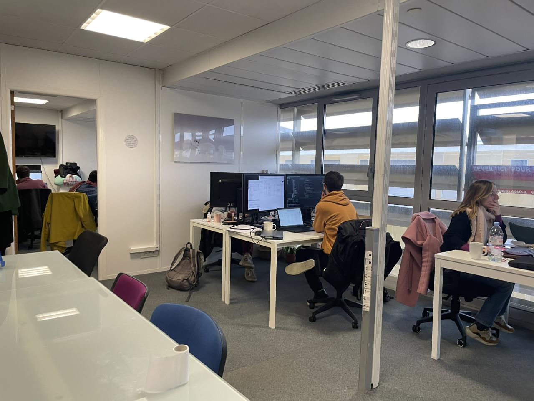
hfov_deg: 67.3
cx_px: 267
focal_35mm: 26
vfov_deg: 53.1
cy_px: 200
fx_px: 401
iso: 80
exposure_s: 1/50
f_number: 1.6
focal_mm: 4.2
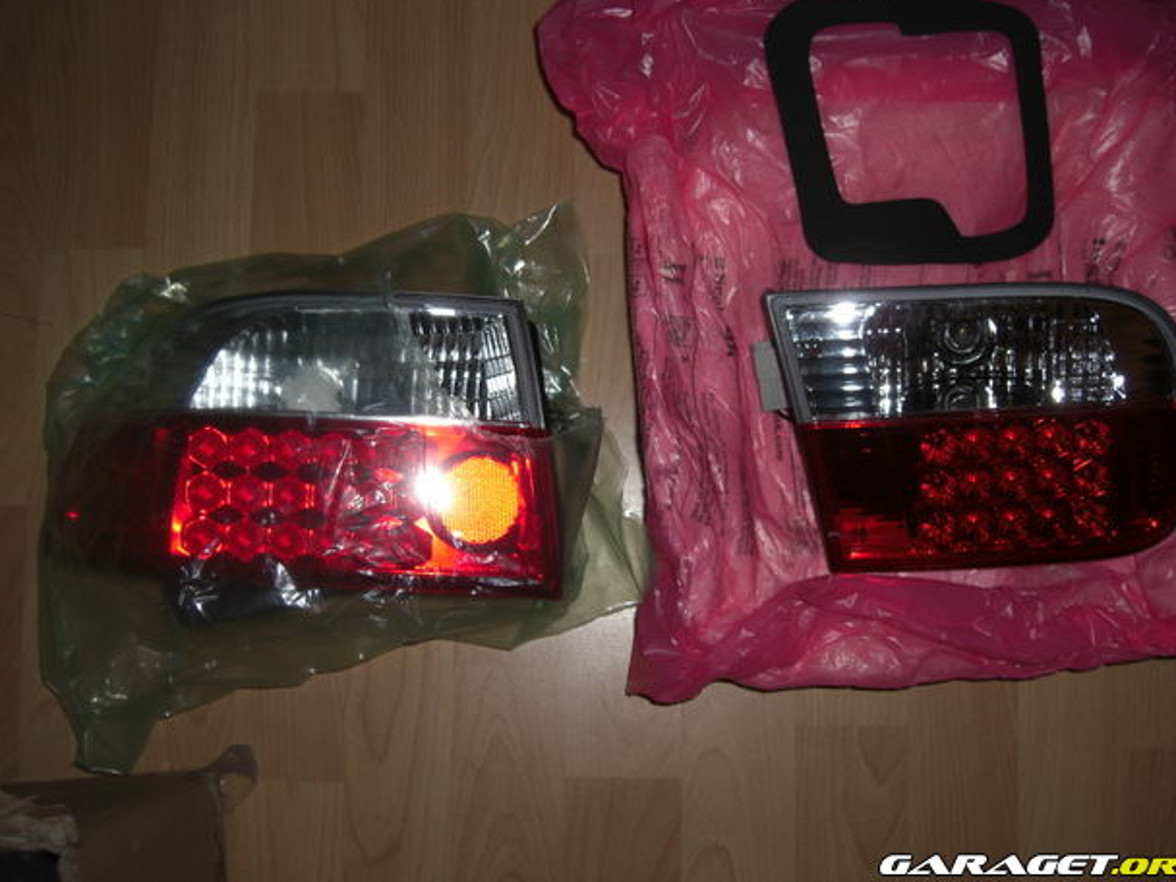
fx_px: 1359
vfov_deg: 36.0
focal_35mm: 40
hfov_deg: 46.8
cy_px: 420
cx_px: 592
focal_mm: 7.9
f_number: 2.8
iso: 100
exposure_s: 1/60
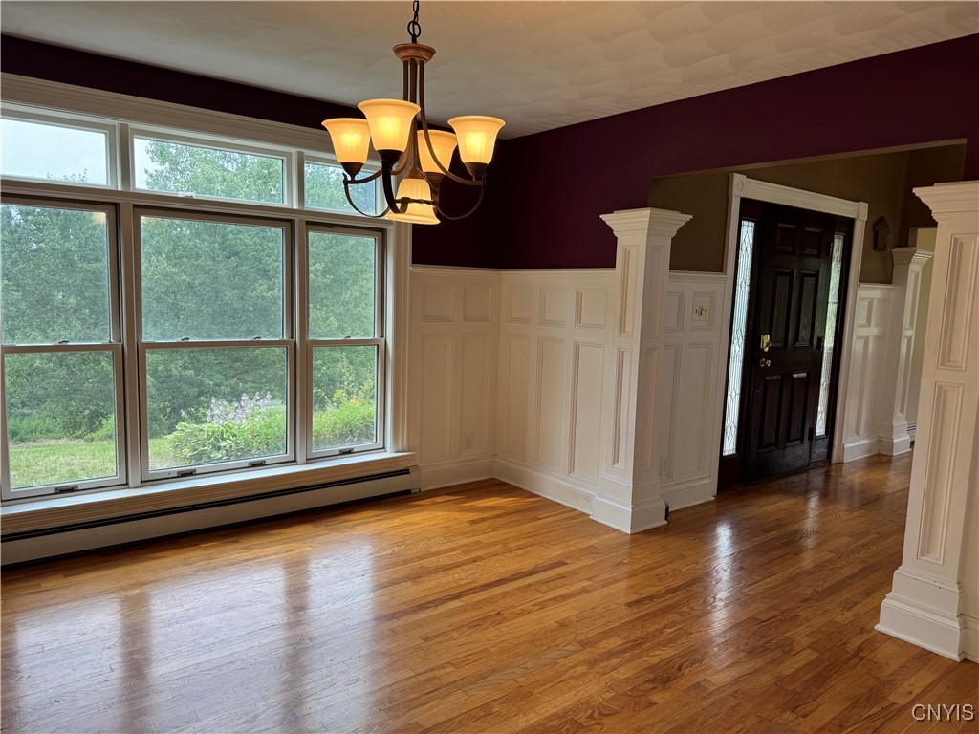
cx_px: 490
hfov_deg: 71.6
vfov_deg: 56.8
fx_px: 679
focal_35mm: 24
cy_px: 367
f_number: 1.78
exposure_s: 1/218
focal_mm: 6.76
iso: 64
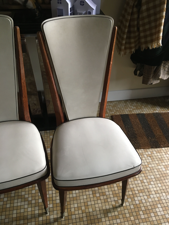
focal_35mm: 29
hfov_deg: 48.2
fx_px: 189
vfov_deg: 61.7
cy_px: 112
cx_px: 84
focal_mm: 4.15
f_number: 2.2
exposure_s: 1/33
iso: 160
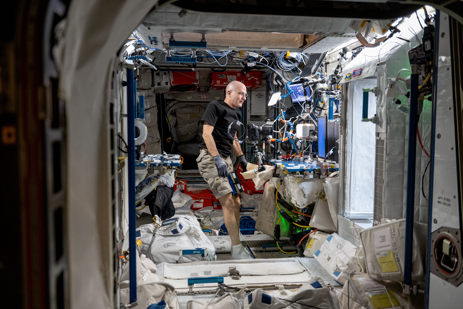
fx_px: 412
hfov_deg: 58.7
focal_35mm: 32
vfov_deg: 41.1
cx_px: 232
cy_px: 154
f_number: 2.8
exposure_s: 1/60
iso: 1600
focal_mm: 32
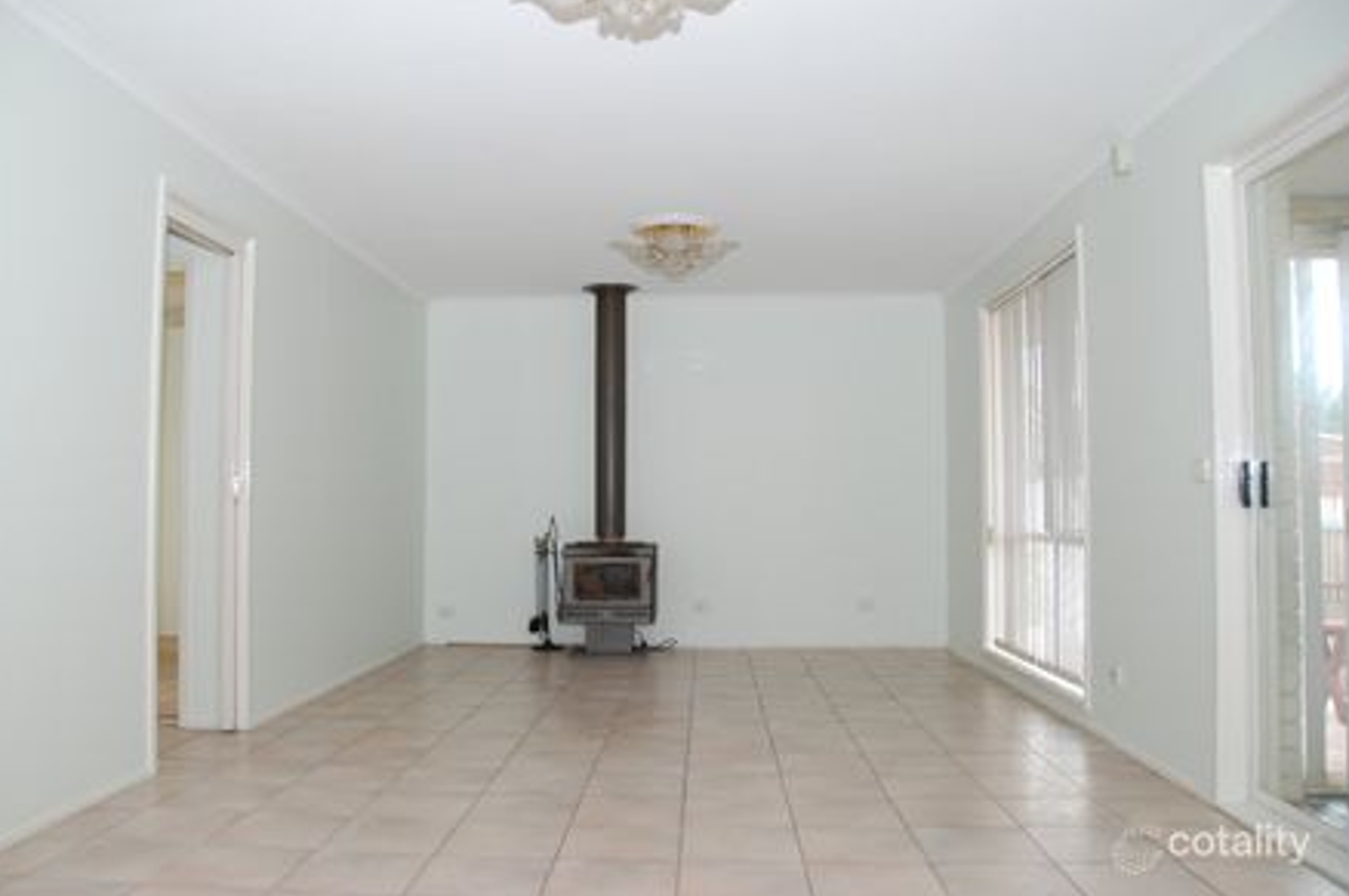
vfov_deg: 44.8
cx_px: 638
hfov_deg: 63.7
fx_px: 1085
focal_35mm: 29
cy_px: 423
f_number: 4
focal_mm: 18
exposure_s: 1/60
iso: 200
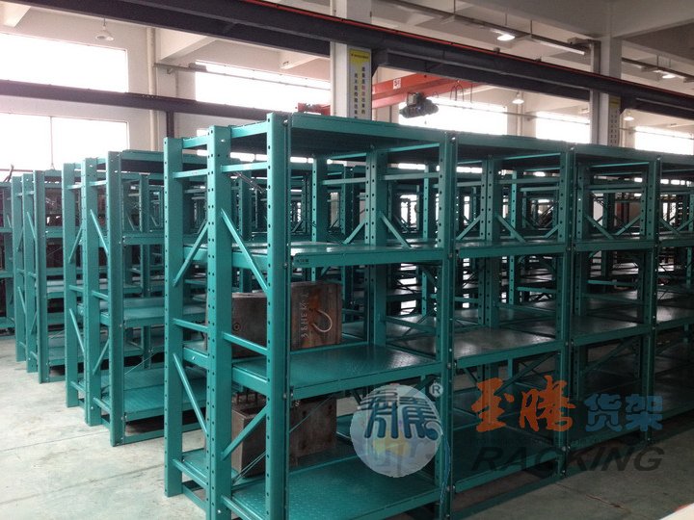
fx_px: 702
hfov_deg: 52.6
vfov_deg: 40.7
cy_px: 260
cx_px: 347
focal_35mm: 35
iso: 160
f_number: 2.4
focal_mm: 4.28
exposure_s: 1/20
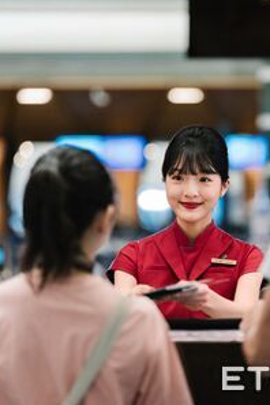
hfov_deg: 11.2
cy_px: 202
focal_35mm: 122
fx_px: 1372
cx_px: 198
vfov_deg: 16.8
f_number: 2
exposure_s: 1/140
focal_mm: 110
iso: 800
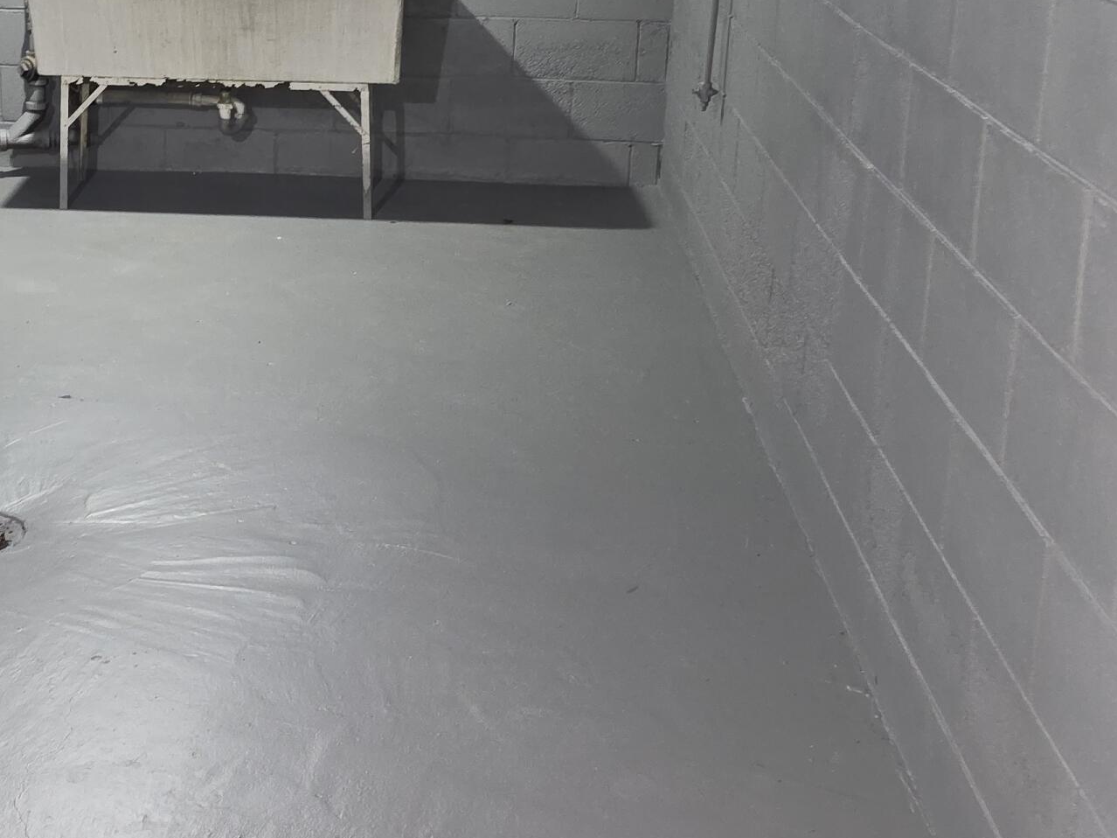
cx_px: 136
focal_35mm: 54
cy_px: 219
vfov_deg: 26.7
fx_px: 1742
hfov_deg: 33.8
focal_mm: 6.3
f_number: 1.7
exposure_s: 1/12
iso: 200
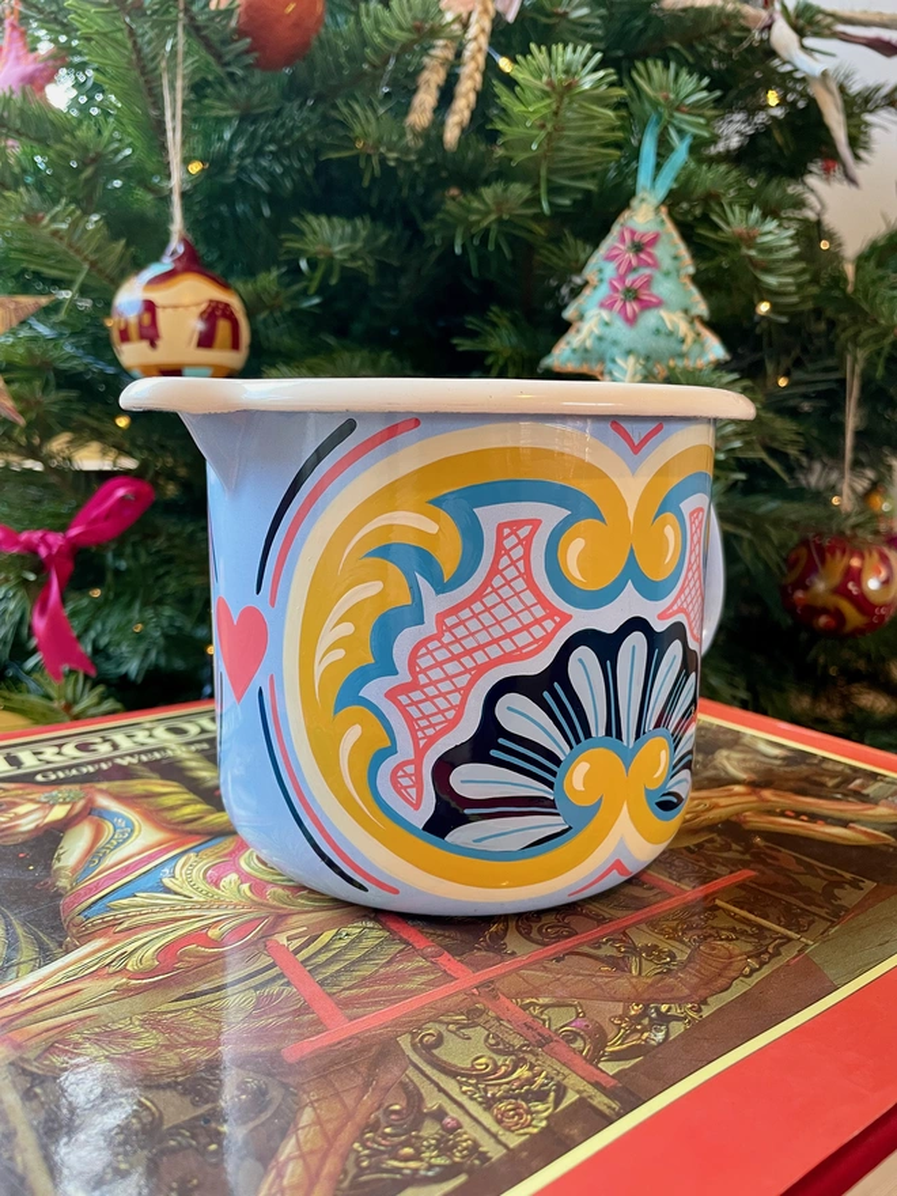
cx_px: 448
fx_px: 898
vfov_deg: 67.3
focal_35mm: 26
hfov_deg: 53.1
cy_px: 598
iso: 125
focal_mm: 4.2
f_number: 1.6
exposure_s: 1/68
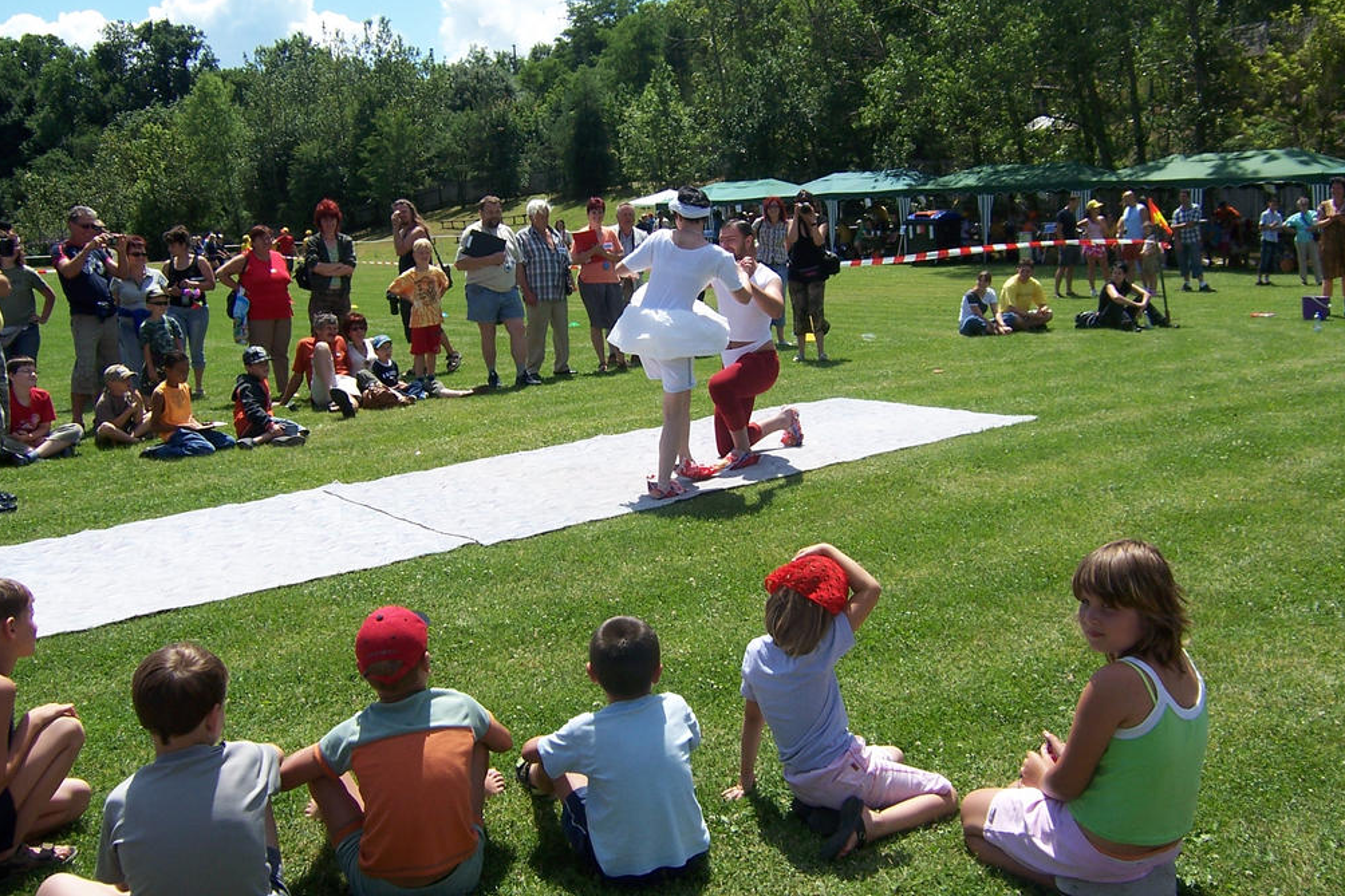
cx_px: 660
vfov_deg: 37.8
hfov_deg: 54.4
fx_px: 1307
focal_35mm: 35
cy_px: 414
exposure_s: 1/1000
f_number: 3.4
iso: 80
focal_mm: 5.5
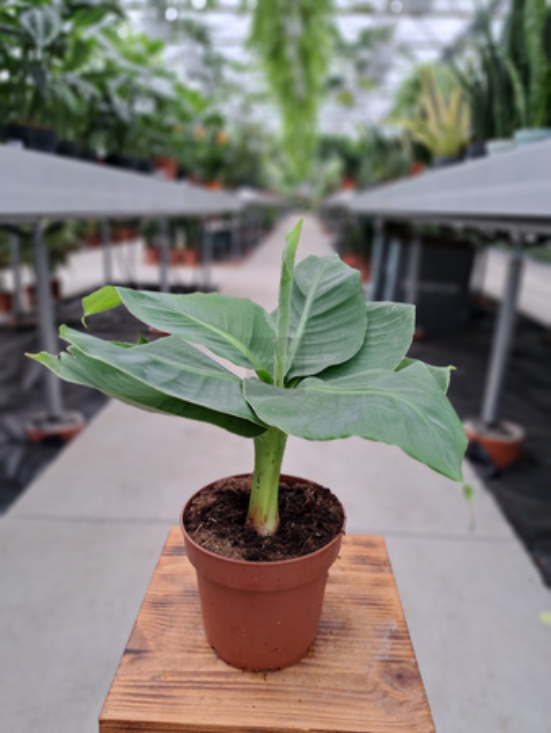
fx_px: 509
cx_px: 276
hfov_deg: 56.9
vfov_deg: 71.6
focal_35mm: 24
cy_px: 366
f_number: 1.8
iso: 50
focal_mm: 5.23
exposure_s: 1/50
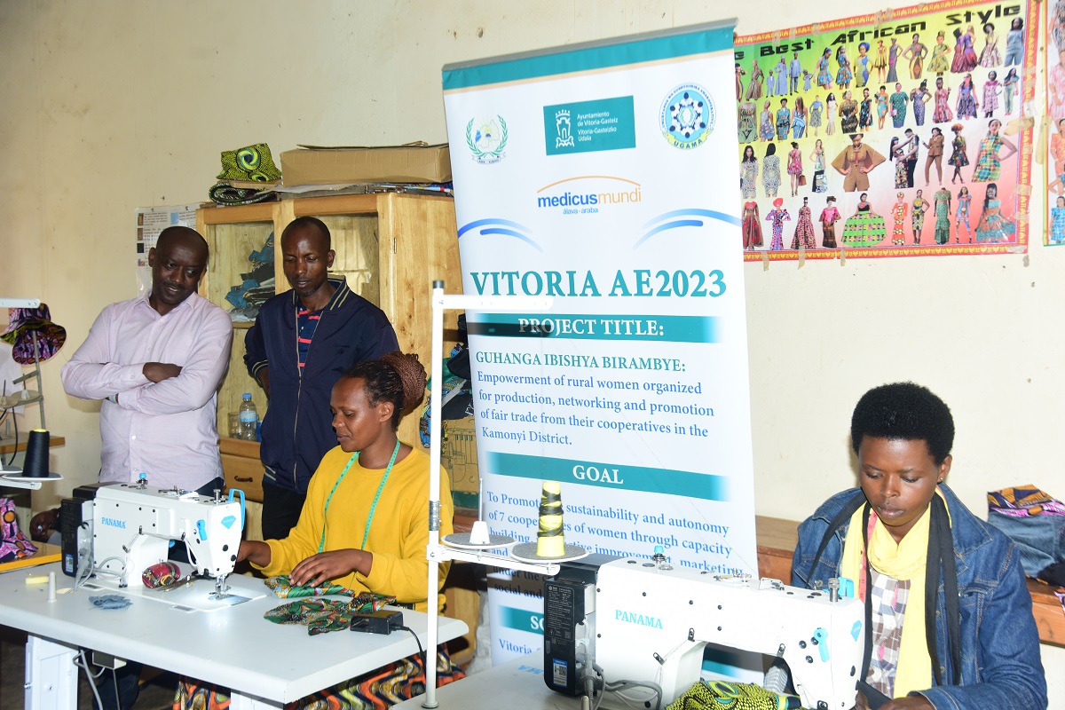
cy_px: 355
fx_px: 1124
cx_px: 532
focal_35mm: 38
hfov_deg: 50.7
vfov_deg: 35.1
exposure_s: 1/60
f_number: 5
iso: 500
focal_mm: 38
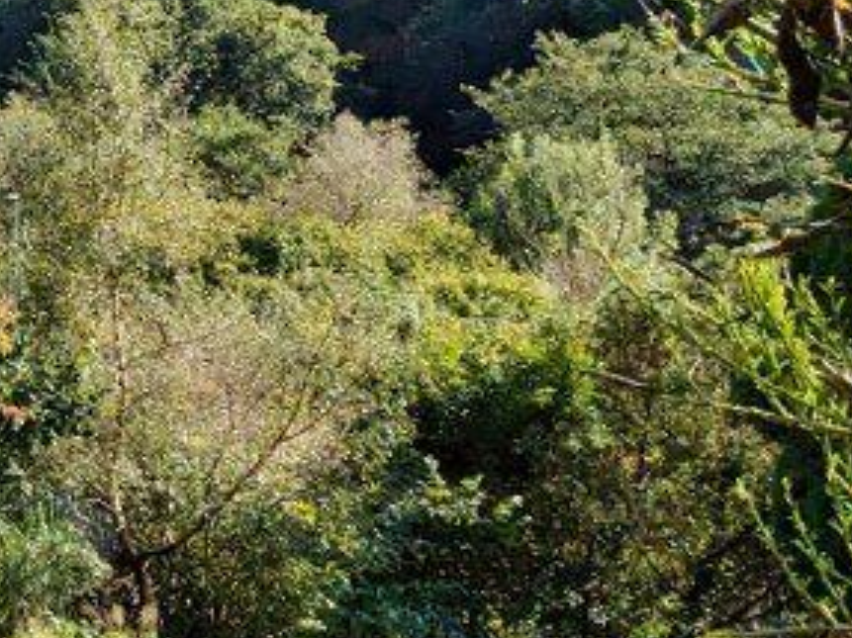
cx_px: -389
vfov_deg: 28.6
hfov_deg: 27.7
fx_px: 1230
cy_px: 144
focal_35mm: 50
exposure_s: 1/1965
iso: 49
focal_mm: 1.83
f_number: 2.2
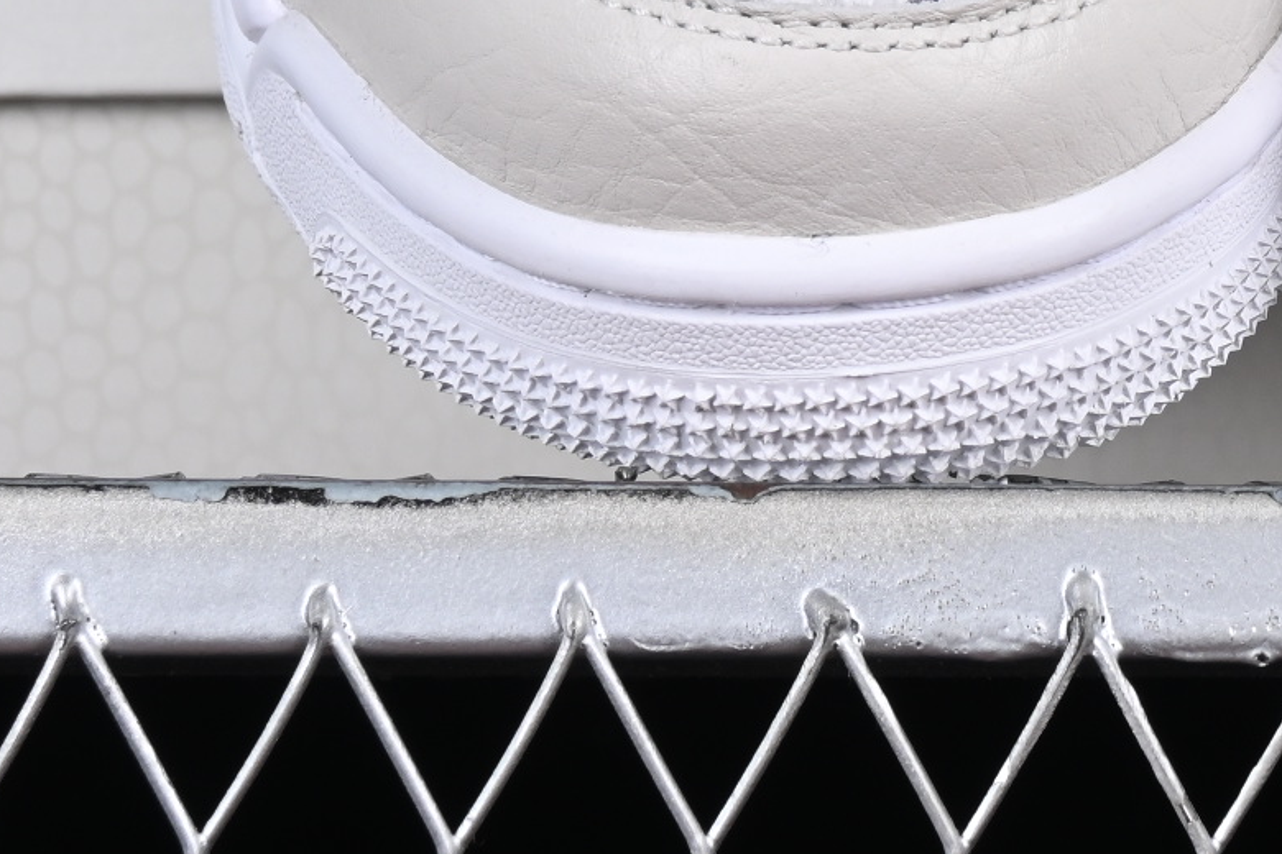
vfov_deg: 5.3
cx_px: 1346
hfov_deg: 8.0
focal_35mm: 257
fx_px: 9151
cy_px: -461
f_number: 8
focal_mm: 48
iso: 160
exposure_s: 1/80
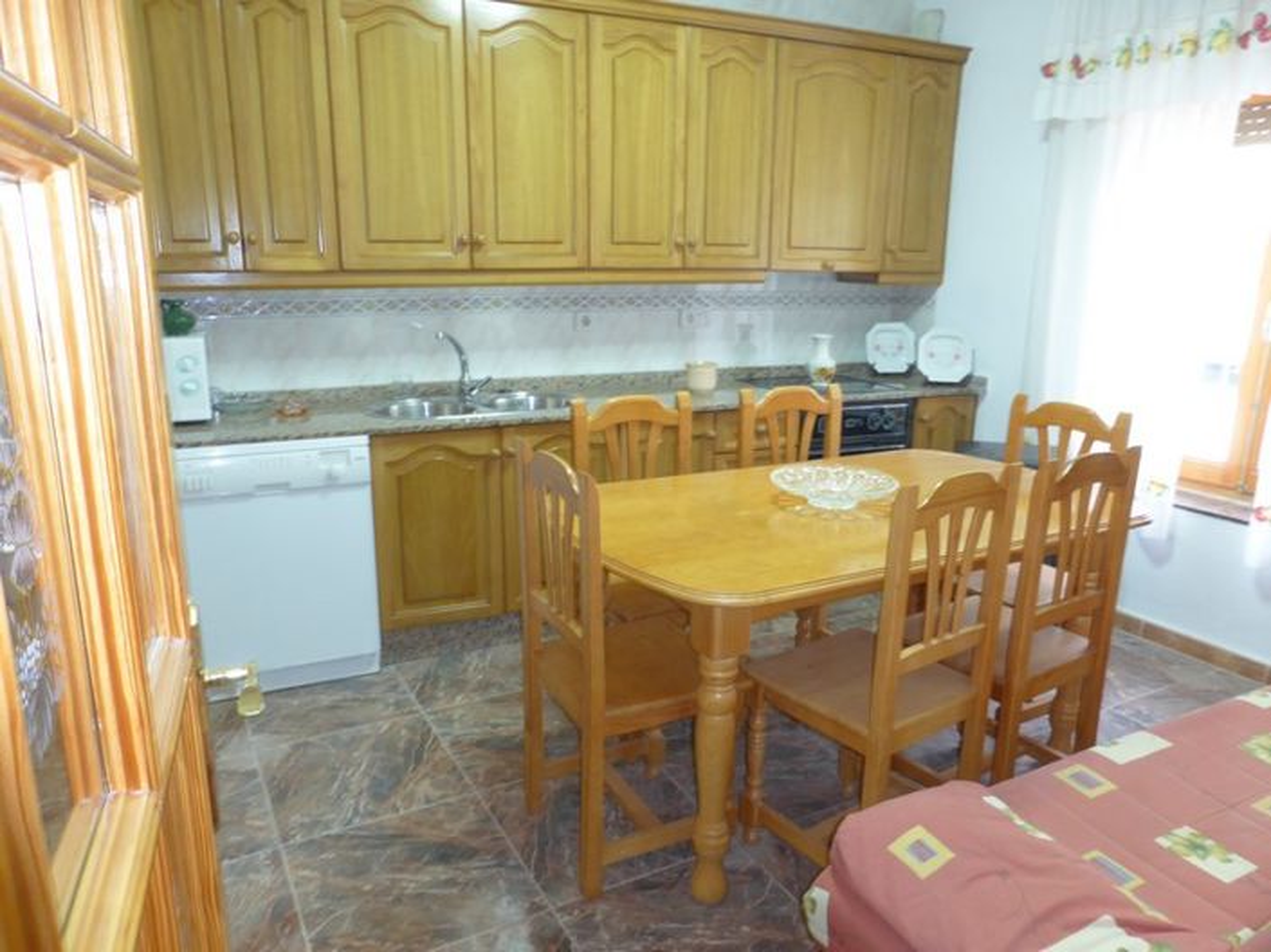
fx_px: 881
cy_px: 476
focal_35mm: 24
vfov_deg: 56.8
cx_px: 636
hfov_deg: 71.6
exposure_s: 1/4
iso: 160
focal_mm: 4.3
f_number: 3.3
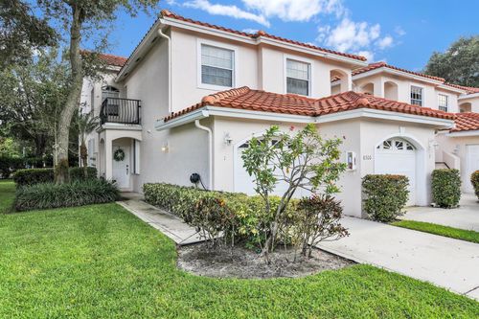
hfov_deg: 76.1
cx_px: 240
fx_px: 306
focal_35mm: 23
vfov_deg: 55.1
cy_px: 160
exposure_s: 1/250
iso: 200
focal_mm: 23
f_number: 8
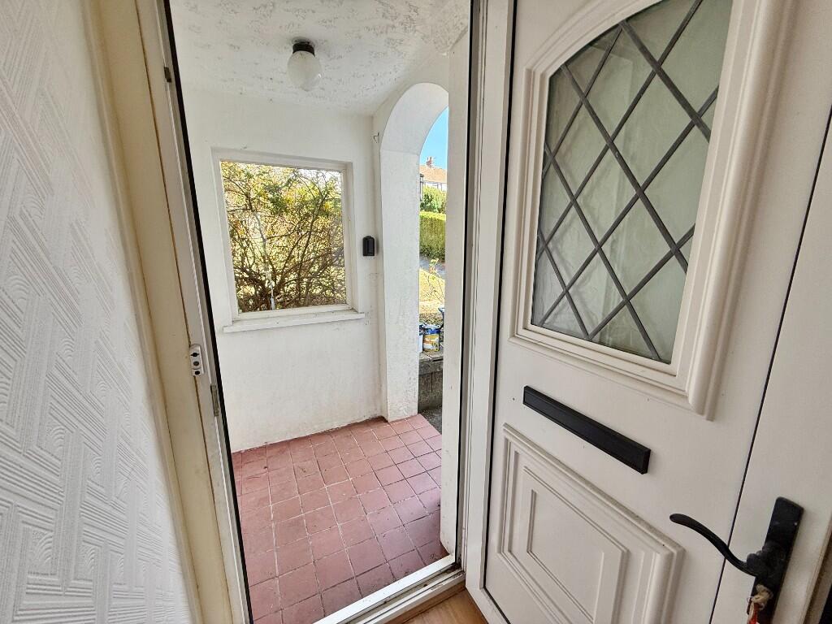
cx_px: 416
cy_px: 312
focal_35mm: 14
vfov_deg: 85.7
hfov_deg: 102.1
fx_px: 336
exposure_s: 1/138
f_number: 2.2
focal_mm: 2.22
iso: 64
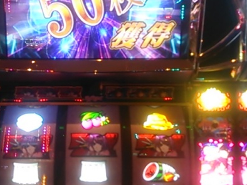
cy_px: 66
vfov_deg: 36.5
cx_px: 88
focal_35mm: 39
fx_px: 278
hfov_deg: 47.3
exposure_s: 1/44
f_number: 1.94
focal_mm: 4.06
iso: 100
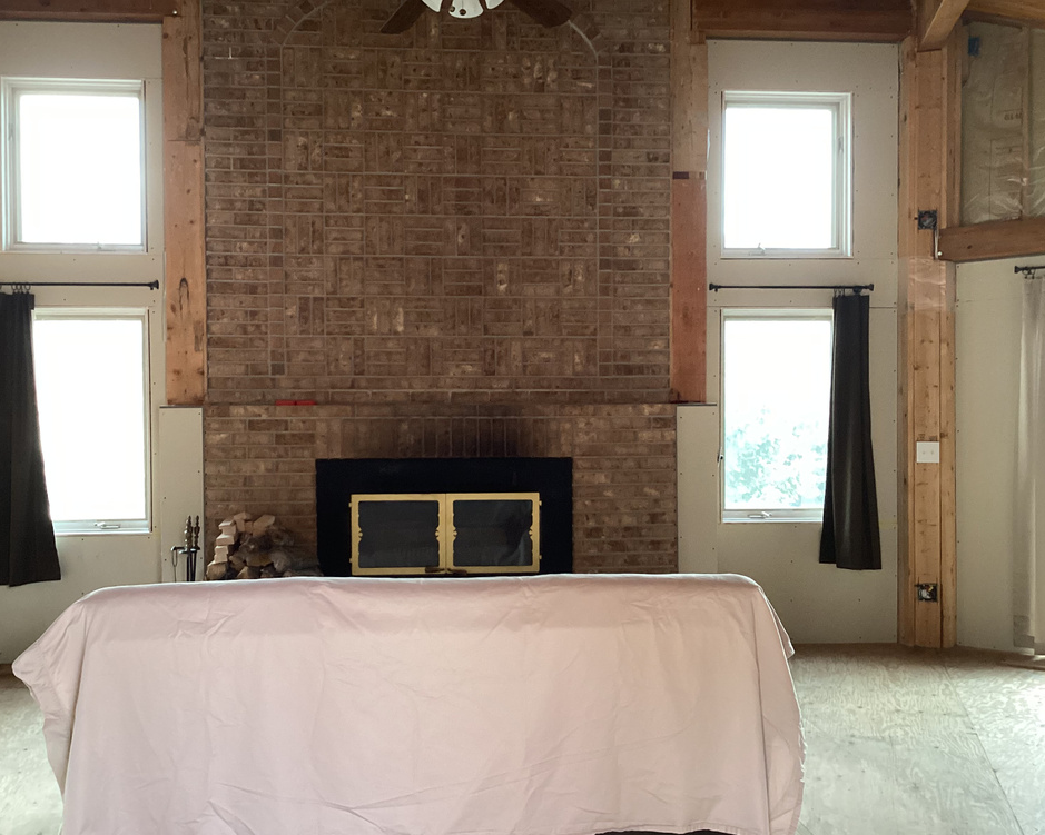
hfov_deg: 54.2
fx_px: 1021
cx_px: 487
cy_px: 426
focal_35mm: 33
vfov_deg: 44.5
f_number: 2.4
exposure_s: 1/60
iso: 200
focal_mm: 3.3
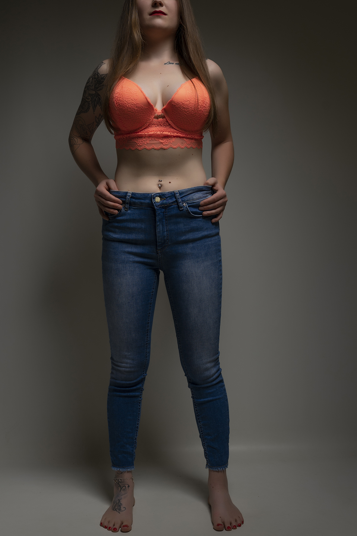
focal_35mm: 39
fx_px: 580
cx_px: 159
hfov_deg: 34.2
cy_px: 252
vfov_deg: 49.5
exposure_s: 1/200
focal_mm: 35
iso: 50
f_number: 5.6
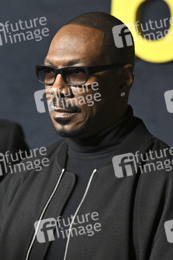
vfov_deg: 10.5
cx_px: 86
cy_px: 130
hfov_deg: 7.0
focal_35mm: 196
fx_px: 1415
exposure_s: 1/320
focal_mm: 131
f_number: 5.6
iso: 2500
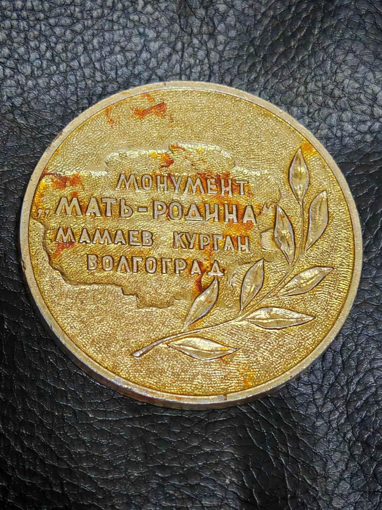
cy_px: 255
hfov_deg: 15.6
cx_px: 191
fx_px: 1398
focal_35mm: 95
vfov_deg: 20.7
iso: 400
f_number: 1.6
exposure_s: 1/50
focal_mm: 7.62
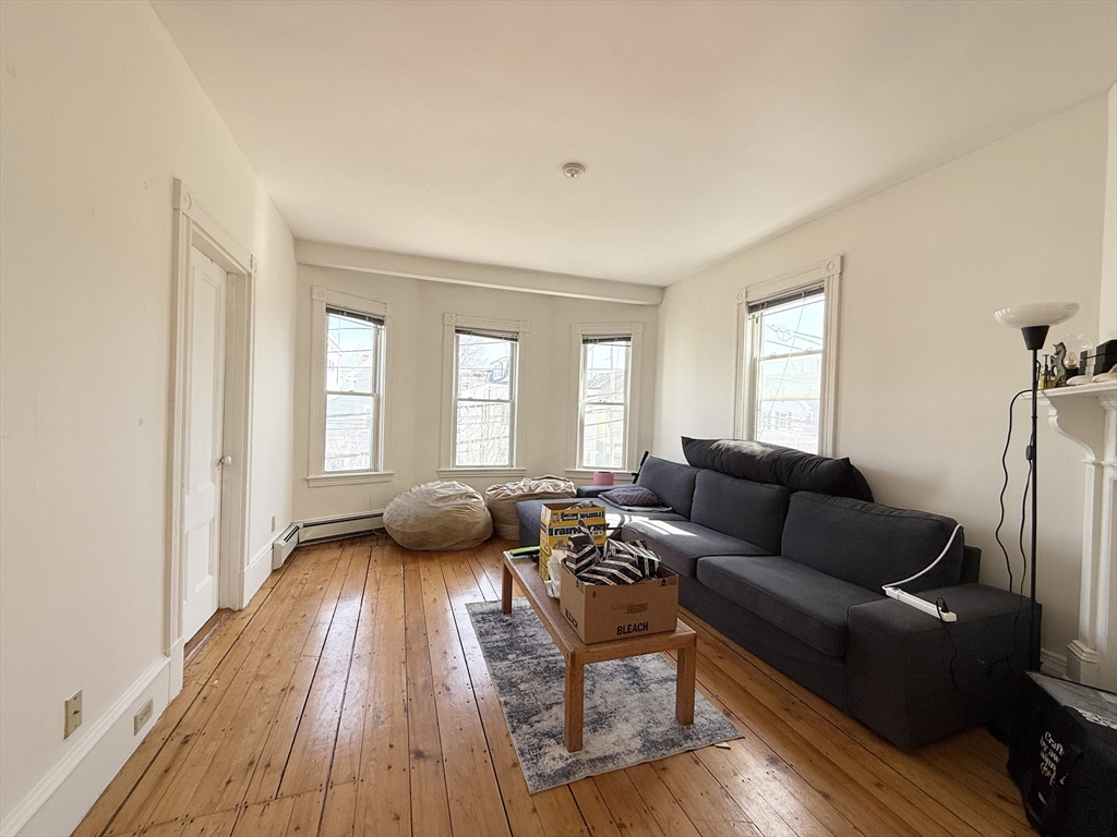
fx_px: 452
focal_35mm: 14
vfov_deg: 85.7
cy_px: 418
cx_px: 558
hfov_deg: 102.1
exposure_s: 1/187
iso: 64
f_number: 2.2
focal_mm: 2.22
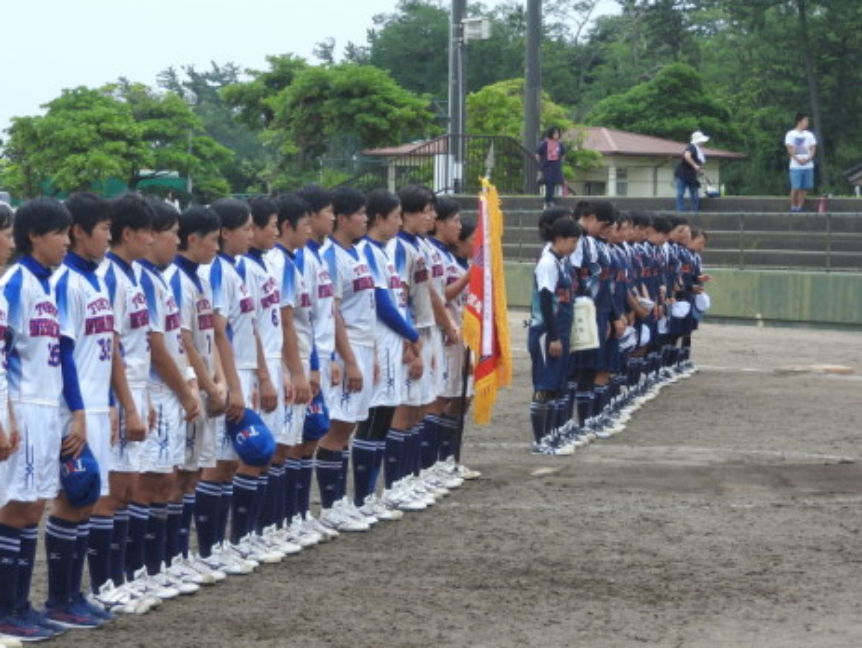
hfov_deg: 16.0
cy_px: 352
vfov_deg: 12.1
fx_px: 3065
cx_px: 411
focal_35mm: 123
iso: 100
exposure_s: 1/320
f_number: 4.8
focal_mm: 17
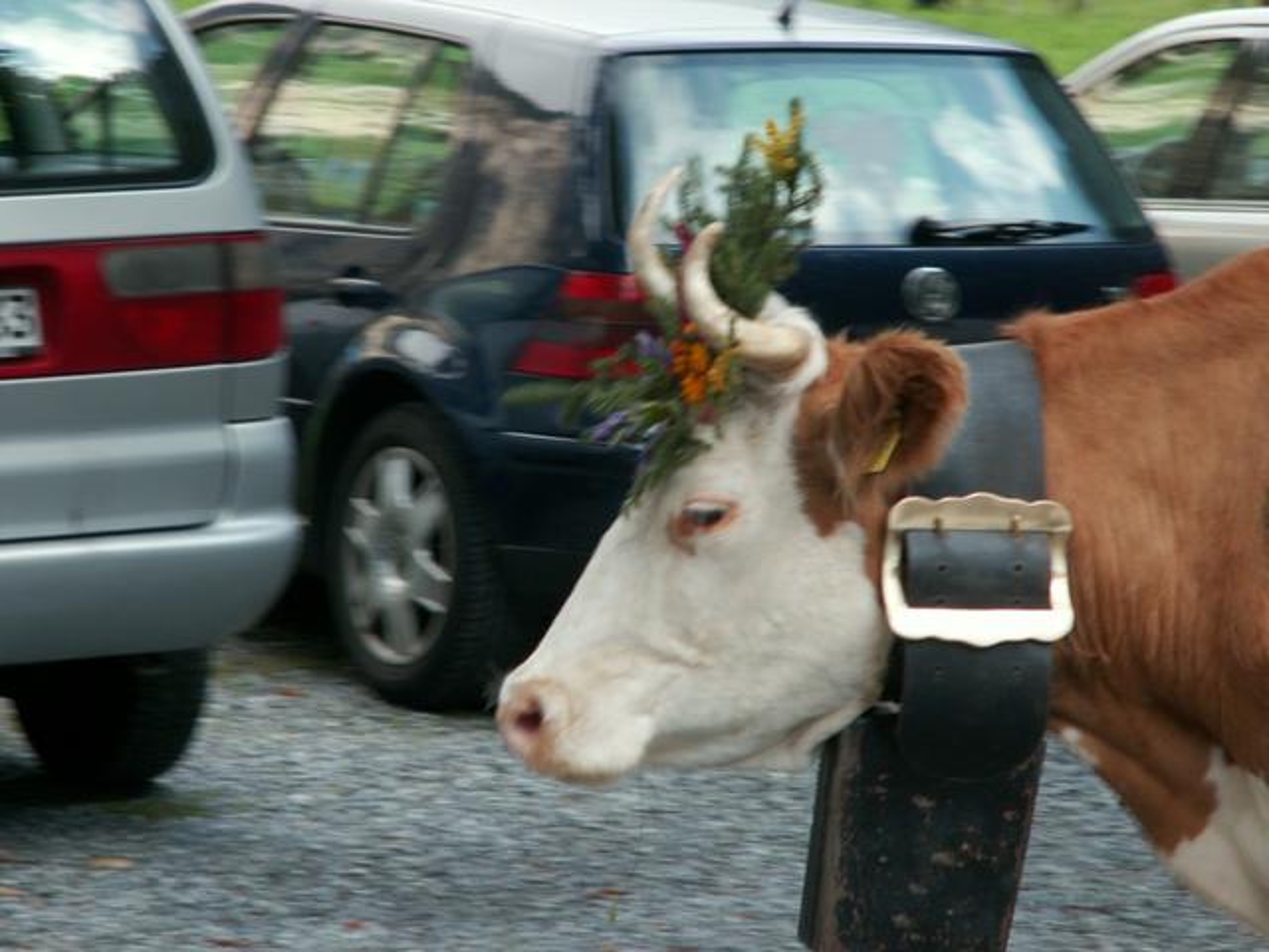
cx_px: 634
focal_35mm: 218
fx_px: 7992
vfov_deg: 6.8
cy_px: 476
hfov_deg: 9.1
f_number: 4
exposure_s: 1/50
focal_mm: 35.67
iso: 50
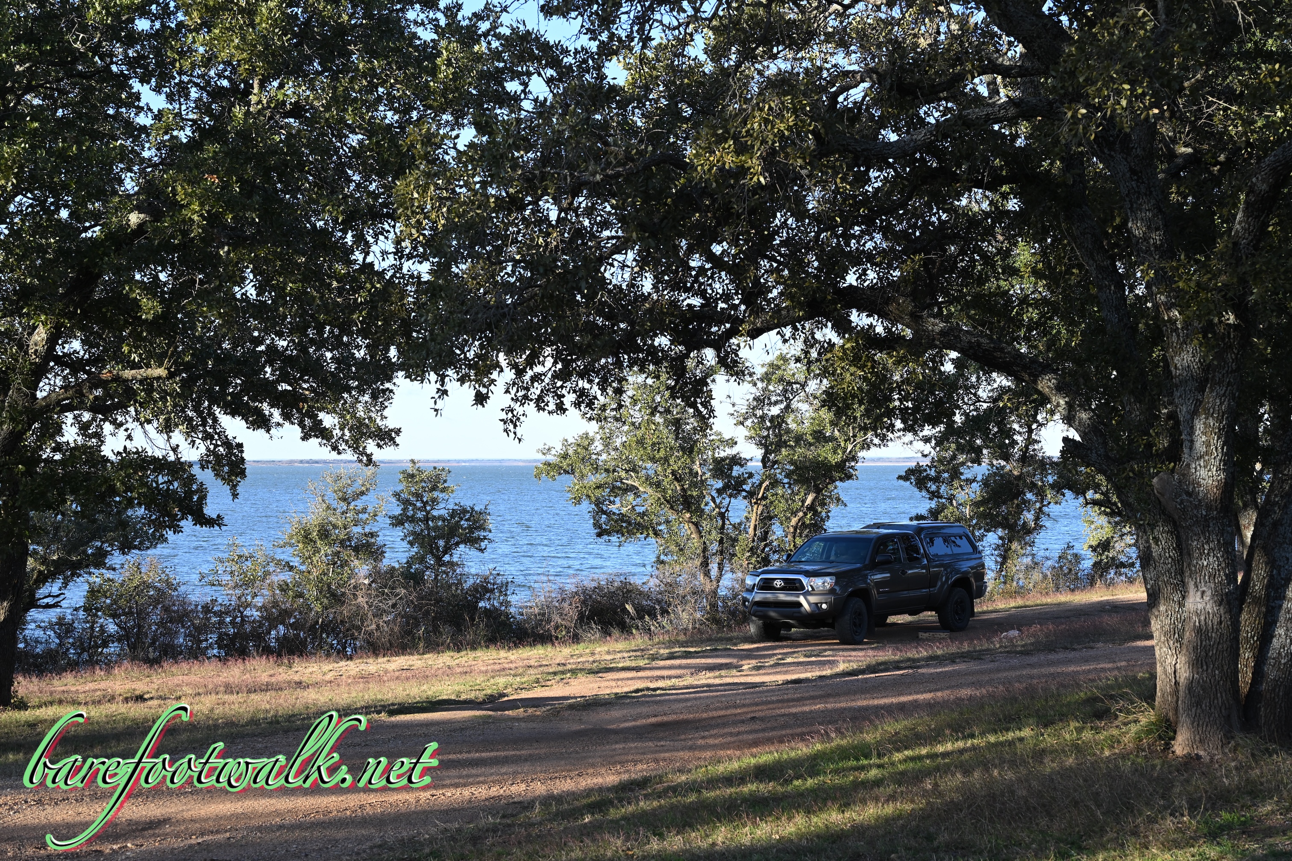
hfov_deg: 39.6
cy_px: 430
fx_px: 1794
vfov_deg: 27.0
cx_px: 646
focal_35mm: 50
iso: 320
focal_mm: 50
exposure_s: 1/250
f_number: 7.1
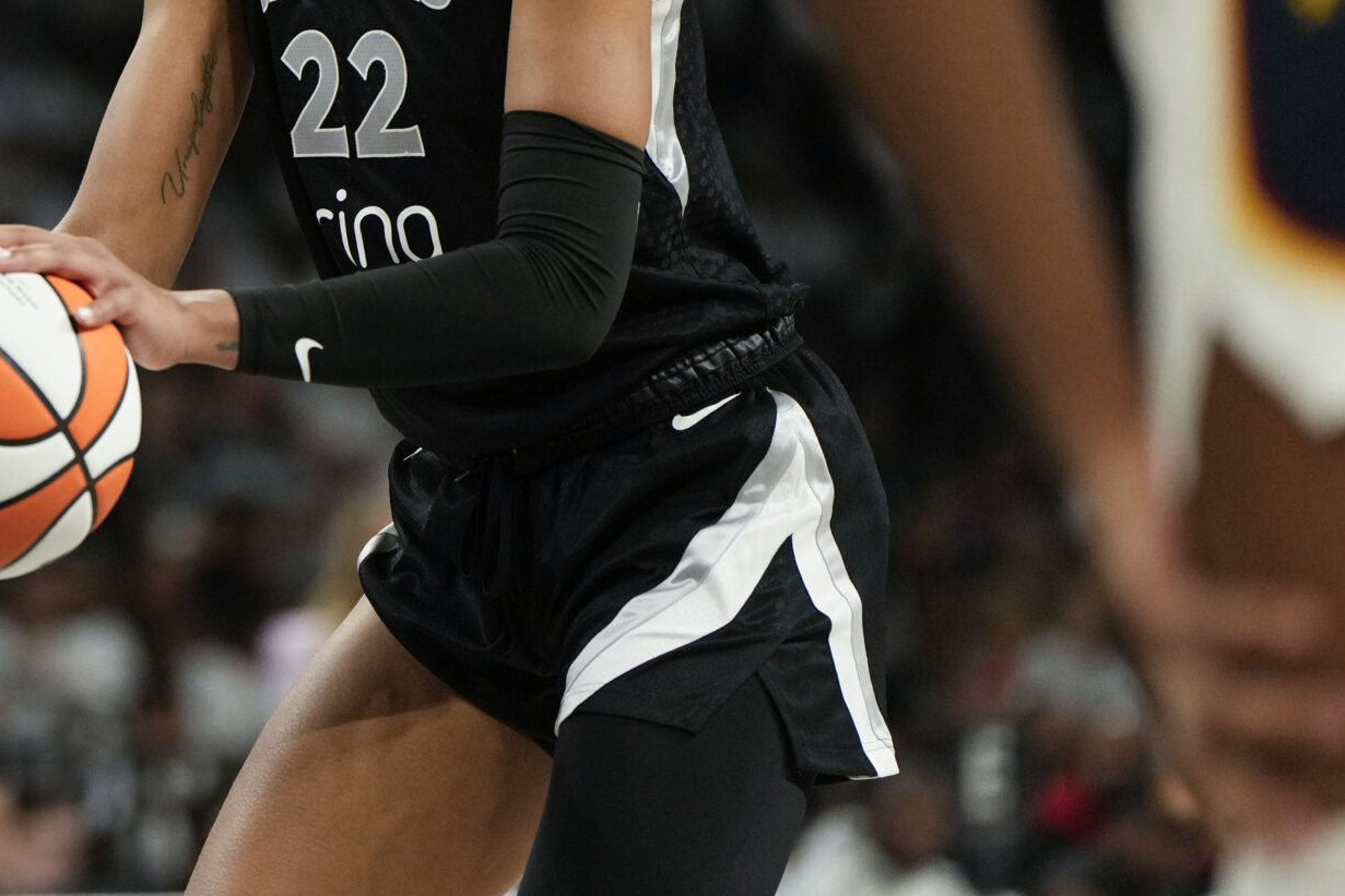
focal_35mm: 366
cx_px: 89
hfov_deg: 5.6
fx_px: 13675
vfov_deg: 3.8
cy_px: 101
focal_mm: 176
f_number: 2.8
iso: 2500
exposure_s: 1/1600
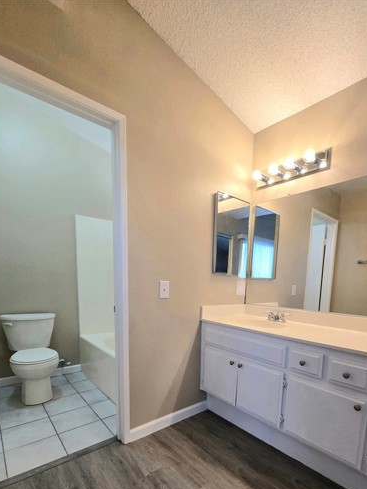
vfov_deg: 88.4
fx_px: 240
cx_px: 210
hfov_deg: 74.3
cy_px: 318
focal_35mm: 17
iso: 100
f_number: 2.2
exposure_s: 1/60.2
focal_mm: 1.7
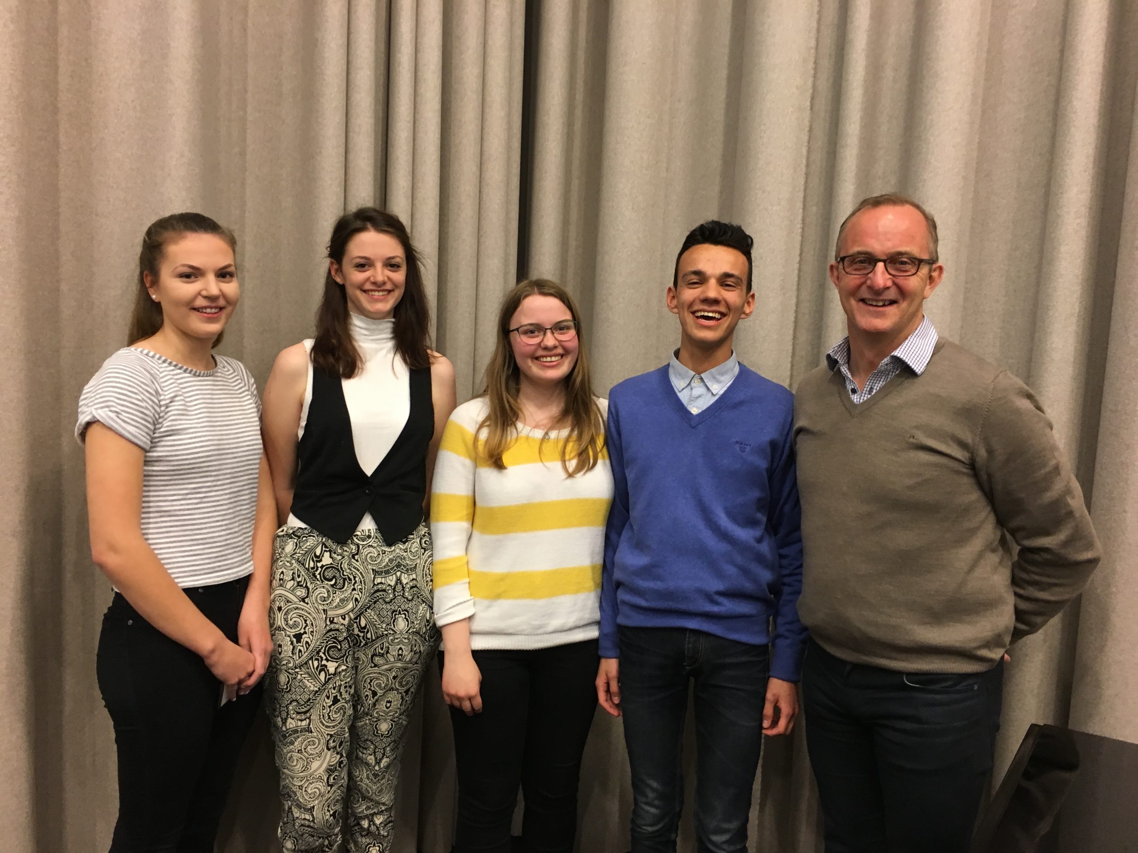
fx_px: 953
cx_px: 569
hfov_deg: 61.7
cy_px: 426
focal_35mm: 29
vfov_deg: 48.2
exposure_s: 1/33
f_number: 2.2
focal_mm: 4.15
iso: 125
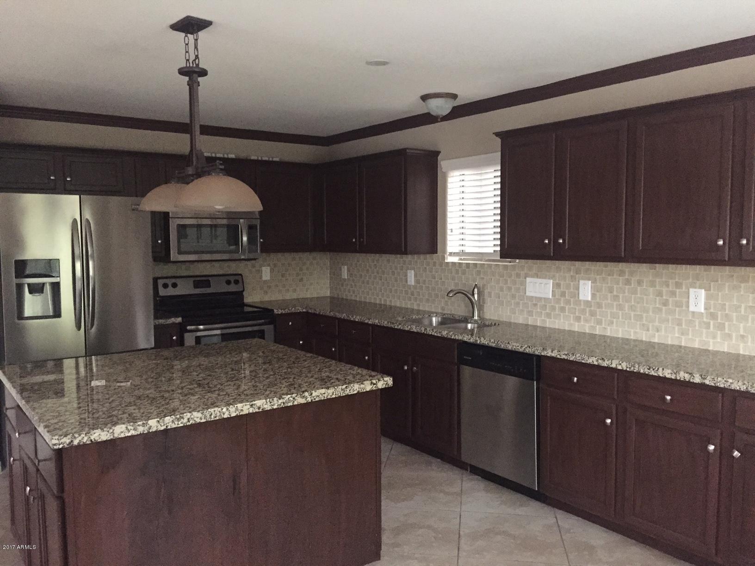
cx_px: 378
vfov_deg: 48.2
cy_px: 283
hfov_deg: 61.7
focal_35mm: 29
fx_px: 633
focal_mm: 4.15
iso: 400
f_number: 2.2
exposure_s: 1/15
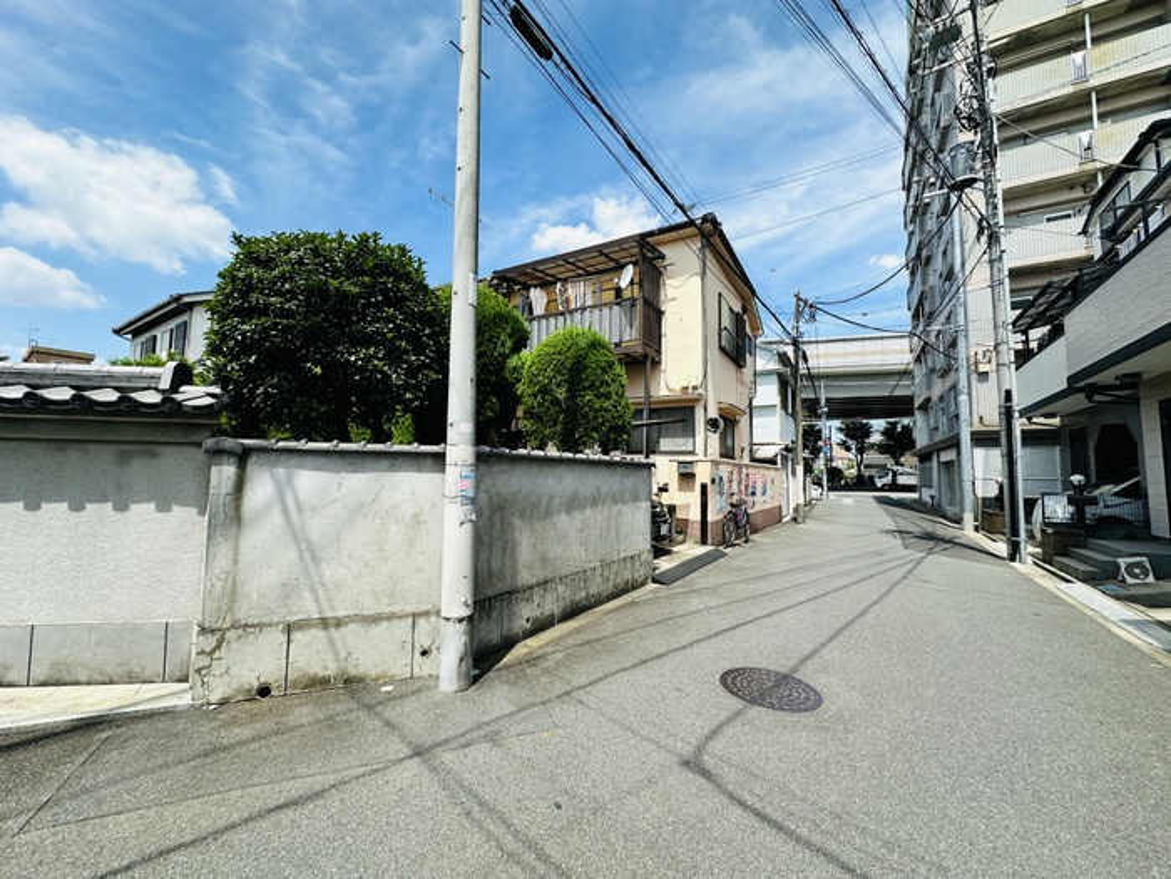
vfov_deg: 85.7
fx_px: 474
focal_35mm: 14
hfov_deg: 102.1
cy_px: 440
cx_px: 586
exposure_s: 1/1052
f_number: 2.2
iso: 40
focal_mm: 2.22
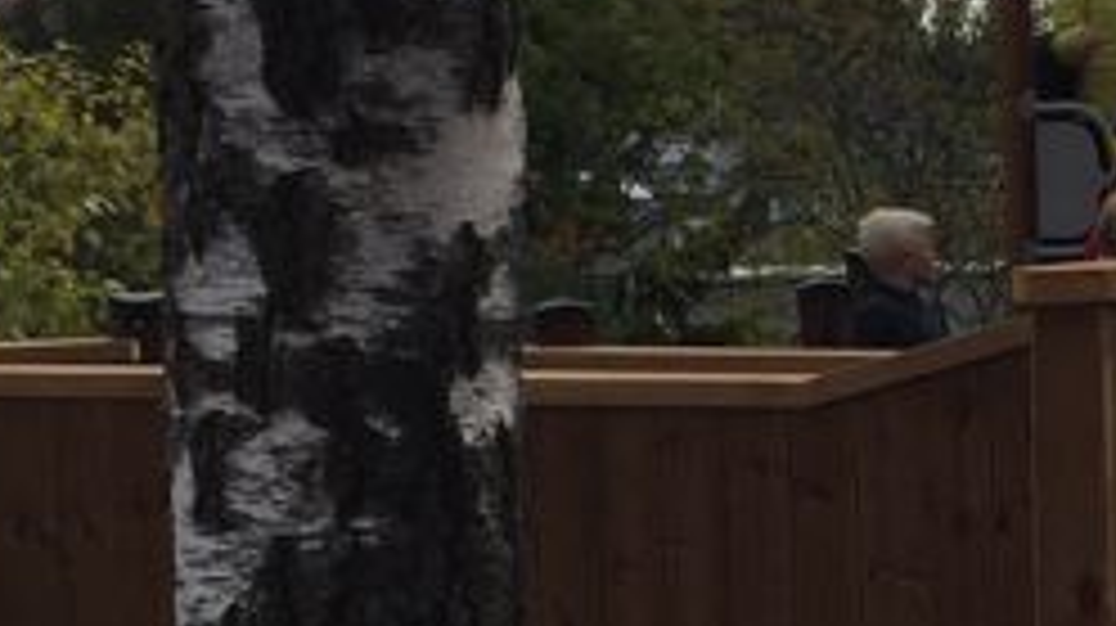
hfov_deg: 17.3
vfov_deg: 10.5
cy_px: 522
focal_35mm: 115
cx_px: 1530
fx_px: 3400
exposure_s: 1/1582
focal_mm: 4.15
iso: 32
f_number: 2.2
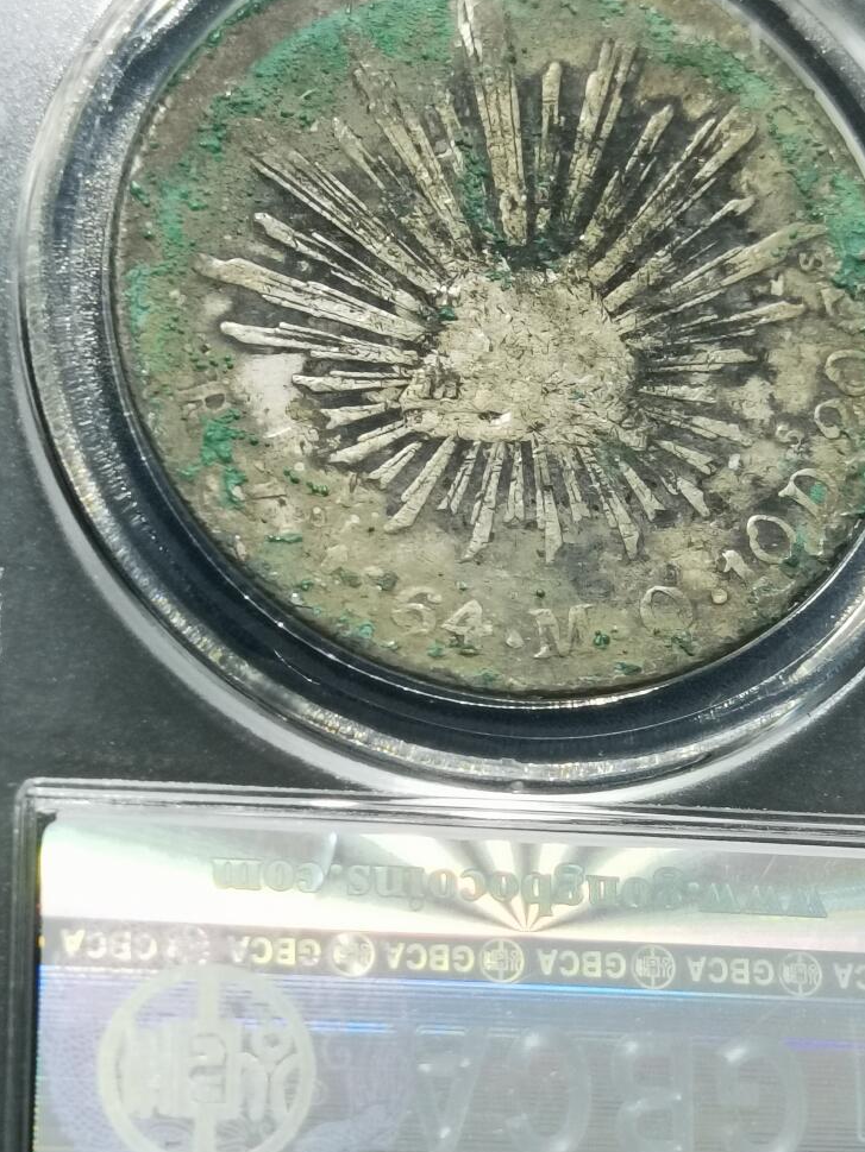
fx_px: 3031
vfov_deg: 21.5
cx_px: 477
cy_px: 604
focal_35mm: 91
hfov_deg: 16.2
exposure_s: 1/100
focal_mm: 6.67
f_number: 1.9
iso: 160
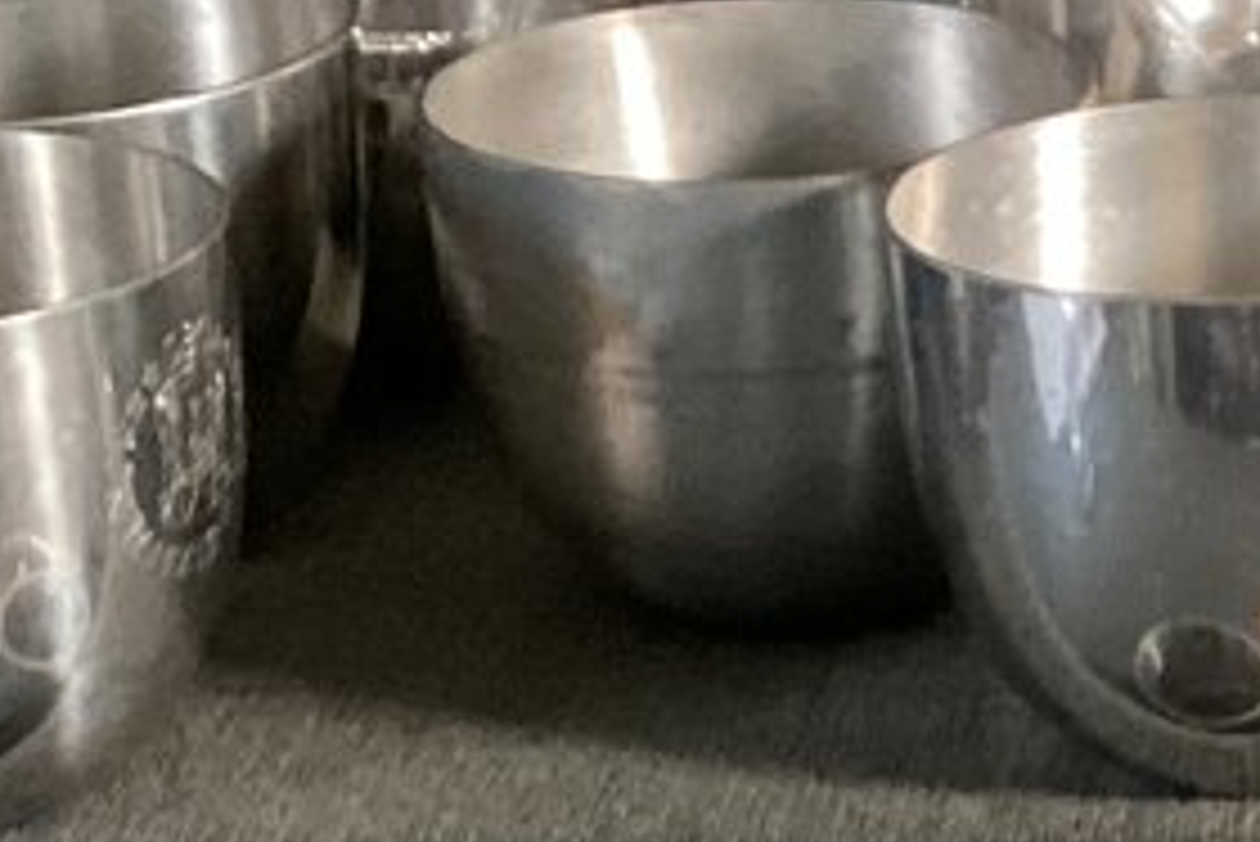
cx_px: 1730
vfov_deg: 7.9
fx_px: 6093
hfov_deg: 11.4
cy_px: 858
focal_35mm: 174
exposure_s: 1/50
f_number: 2.4
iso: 320
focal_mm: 3.3
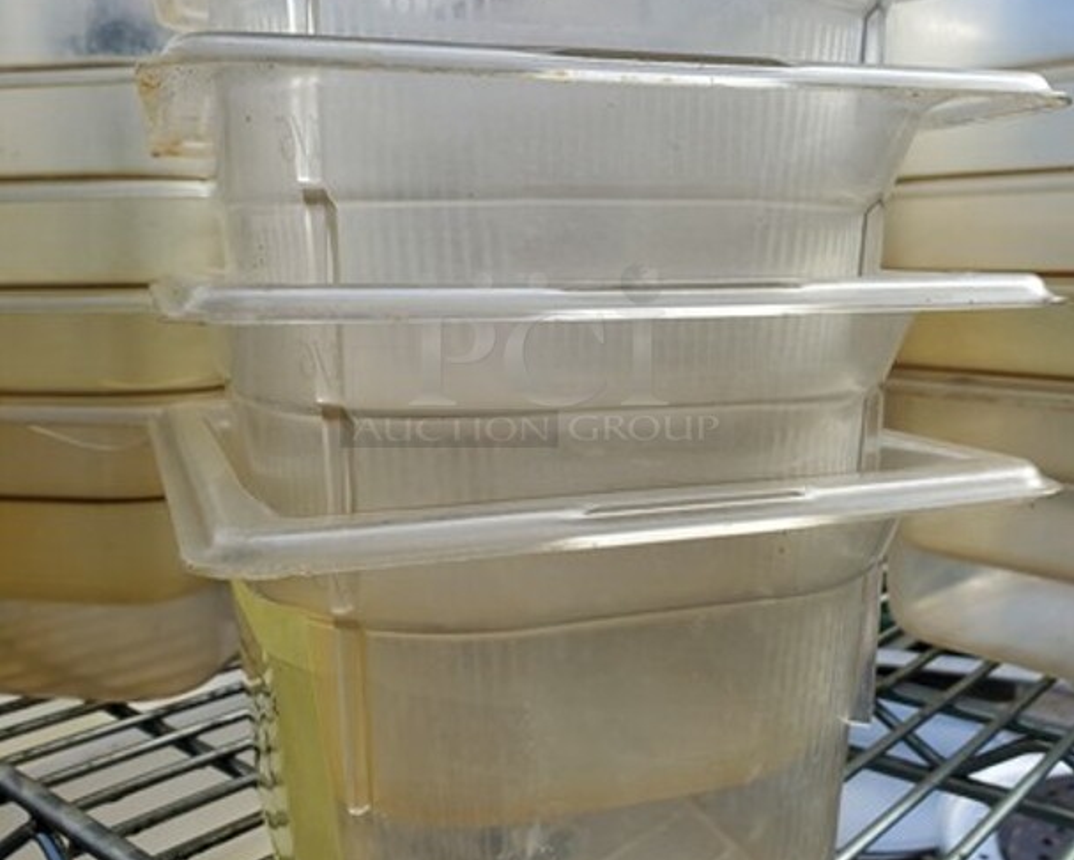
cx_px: 538
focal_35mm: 34
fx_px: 1081
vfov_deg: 43.2
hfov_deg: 52.8
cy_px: 355
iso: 50
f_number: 2.4
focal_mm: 4.3
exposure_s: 1/957
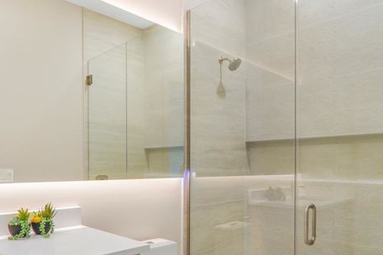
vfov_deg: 47.2
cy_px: 167
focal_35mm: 27
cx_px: 128
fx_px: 287
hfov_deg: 65.6
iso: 100
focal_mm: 12
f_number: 2
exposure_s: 1/50
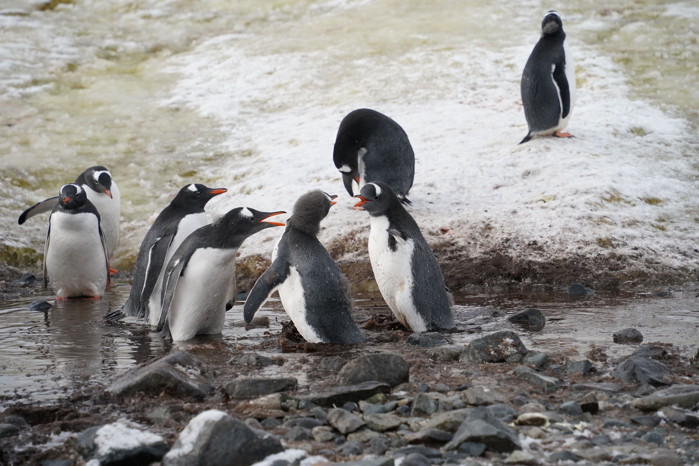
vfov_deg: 10.3
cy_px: 233
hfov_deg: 15.4
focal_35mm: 133
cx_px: 350
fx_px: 2582
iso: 1250
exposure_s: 1/2000
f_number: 5.6
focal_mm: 133
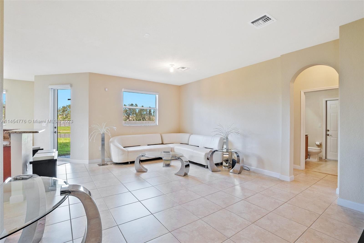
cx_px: 182
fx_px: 152
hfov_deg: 100.4
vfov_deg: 77.3
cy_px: 122
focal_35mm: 15
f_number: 8
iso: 200
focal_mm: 10
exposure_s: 1/2.5
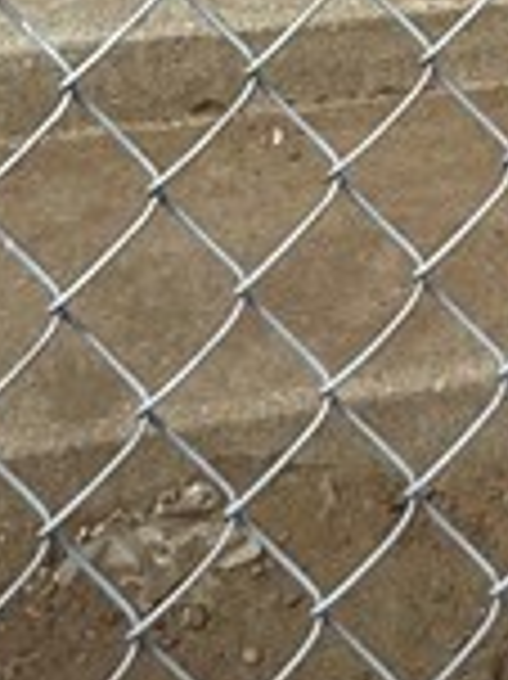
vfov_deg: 12.6
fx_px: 1862
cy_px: -1180
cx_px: 728
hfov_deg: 14.6
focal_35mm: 95
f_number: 2.2
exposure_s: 1/1637
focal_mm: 2.22
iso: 50
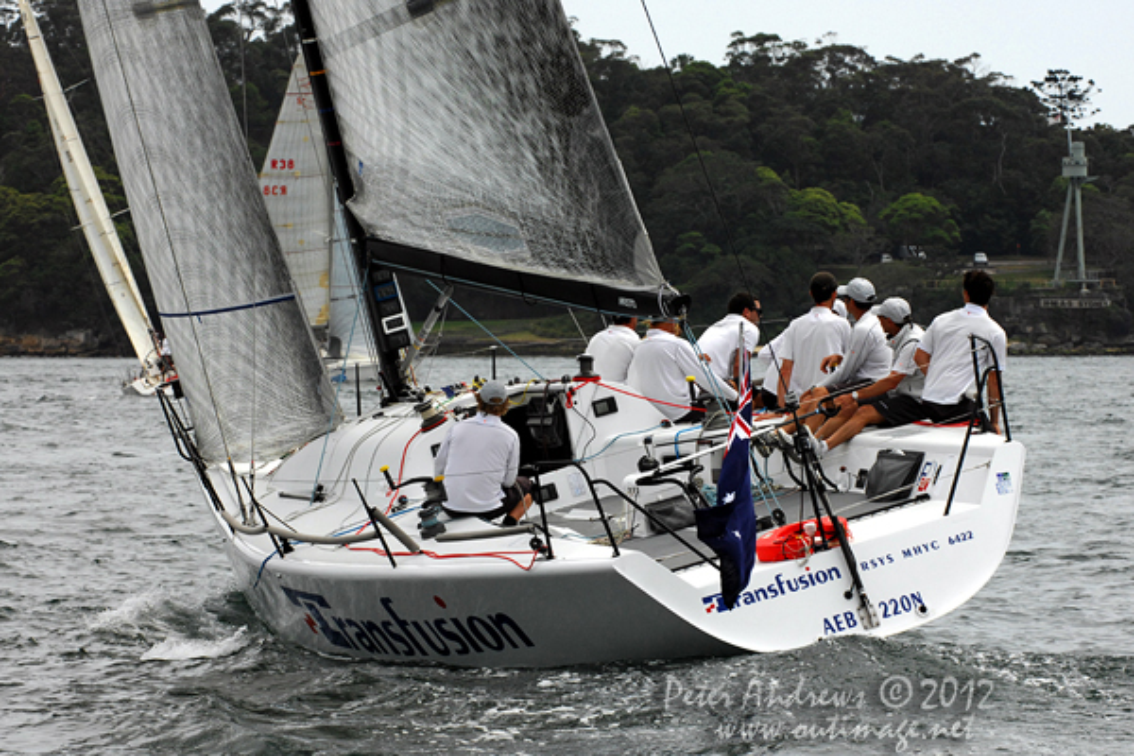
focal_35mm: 202
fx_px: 6378
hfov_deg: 10.2
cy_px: 378
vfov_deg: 6.8
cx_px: 567
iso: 400
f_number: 7.1
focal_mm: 135
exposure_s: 1/1000
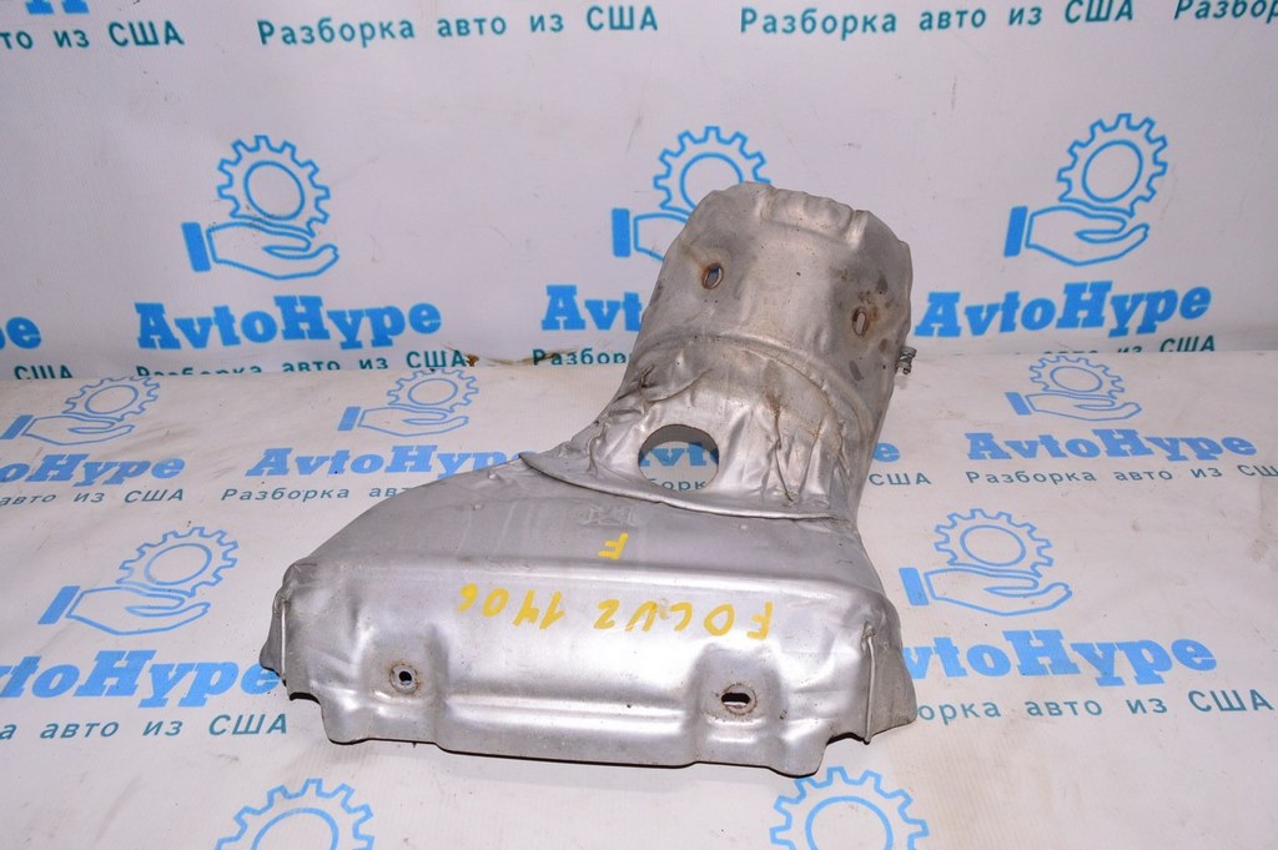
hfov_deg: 67.4
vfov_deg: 47.9
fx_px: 958
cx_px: 639
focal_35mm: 27
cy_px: 425
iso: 1600
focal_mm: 18
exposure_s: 1/200
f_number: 8
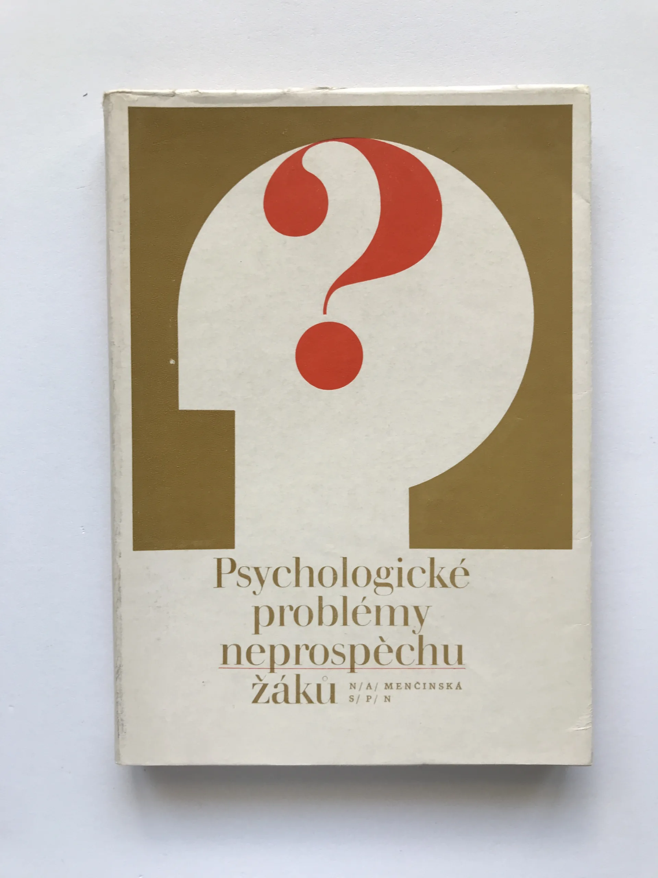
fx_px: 710
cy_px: 439
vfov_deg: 63.4
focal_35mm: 28
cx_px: 329
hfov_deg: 49.7
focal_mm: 3.99
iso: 32
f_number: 1.8
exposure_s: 1/100
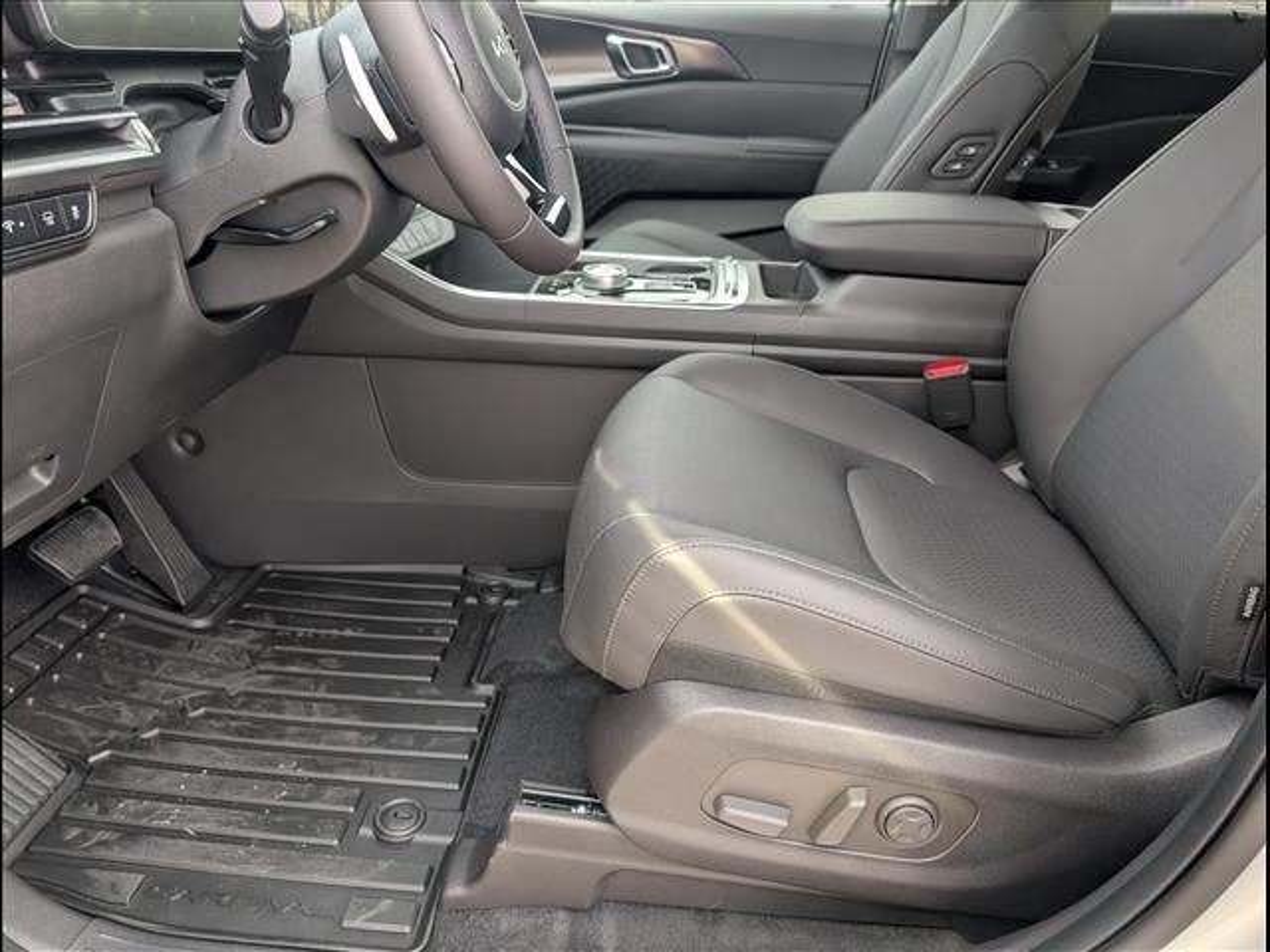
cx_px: 635
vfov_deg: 56.8
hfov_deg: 71.6
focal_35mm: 24
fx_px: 881
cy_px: 476
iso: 573
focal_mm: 6.9
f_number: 1.68
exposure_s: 1/769
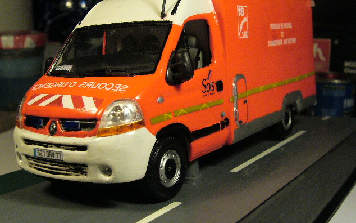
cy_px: 92
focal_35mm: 46
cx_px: 178
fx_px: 446
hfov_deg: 43.5
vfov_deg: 27.9
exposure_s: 1/125
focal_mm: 5.8
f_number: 5.6
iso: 400
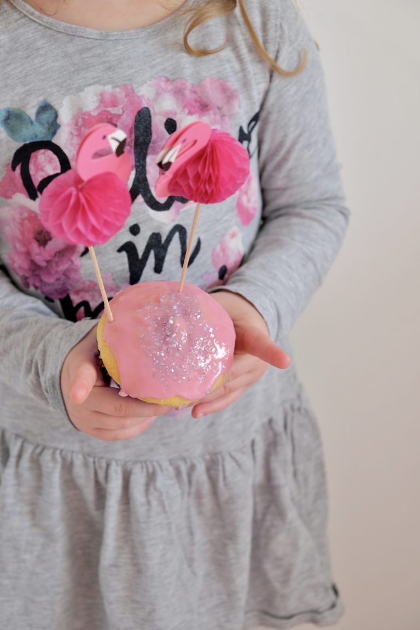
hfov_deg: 26.5
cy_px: 315
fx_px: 892
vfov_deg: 38.9
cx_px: 210
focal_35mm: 51
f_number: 3.6
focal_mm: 34.3
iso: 1000
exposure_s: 1/125
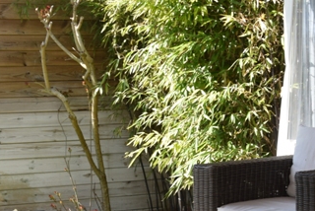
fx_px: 881
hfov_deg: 20.2
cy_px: 192
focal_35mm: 101
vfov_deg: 13.5
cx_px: 195
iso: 100
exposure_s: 1/125
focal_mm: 21
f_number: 5.6
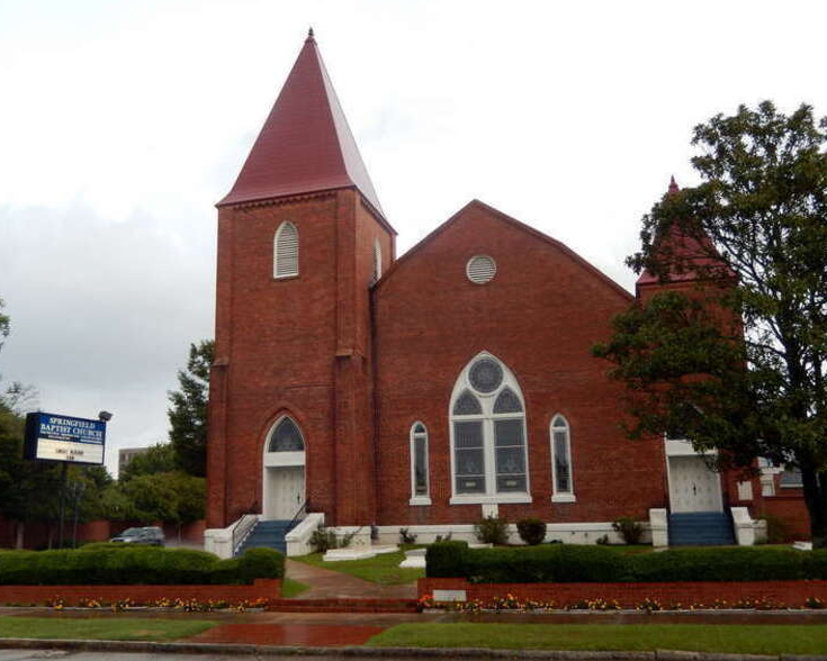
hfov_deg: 52.8
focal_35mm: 34
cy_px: 332
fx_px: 832
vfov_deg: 43.4
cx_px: 381
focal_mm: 5.7
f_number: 3.8
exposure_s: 1/50
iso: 125
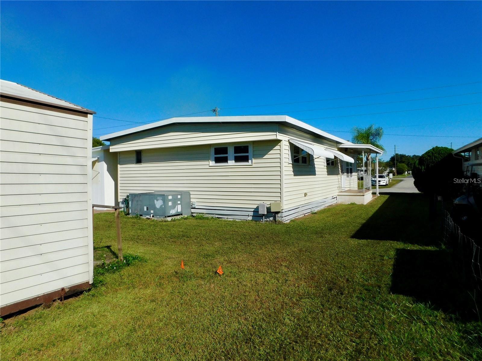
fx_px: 320
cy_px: 180
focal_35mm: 23
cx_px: 241
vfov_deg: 58.9
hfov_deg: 73.9
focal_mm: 4
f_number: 6
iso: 125
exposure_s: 1/1000
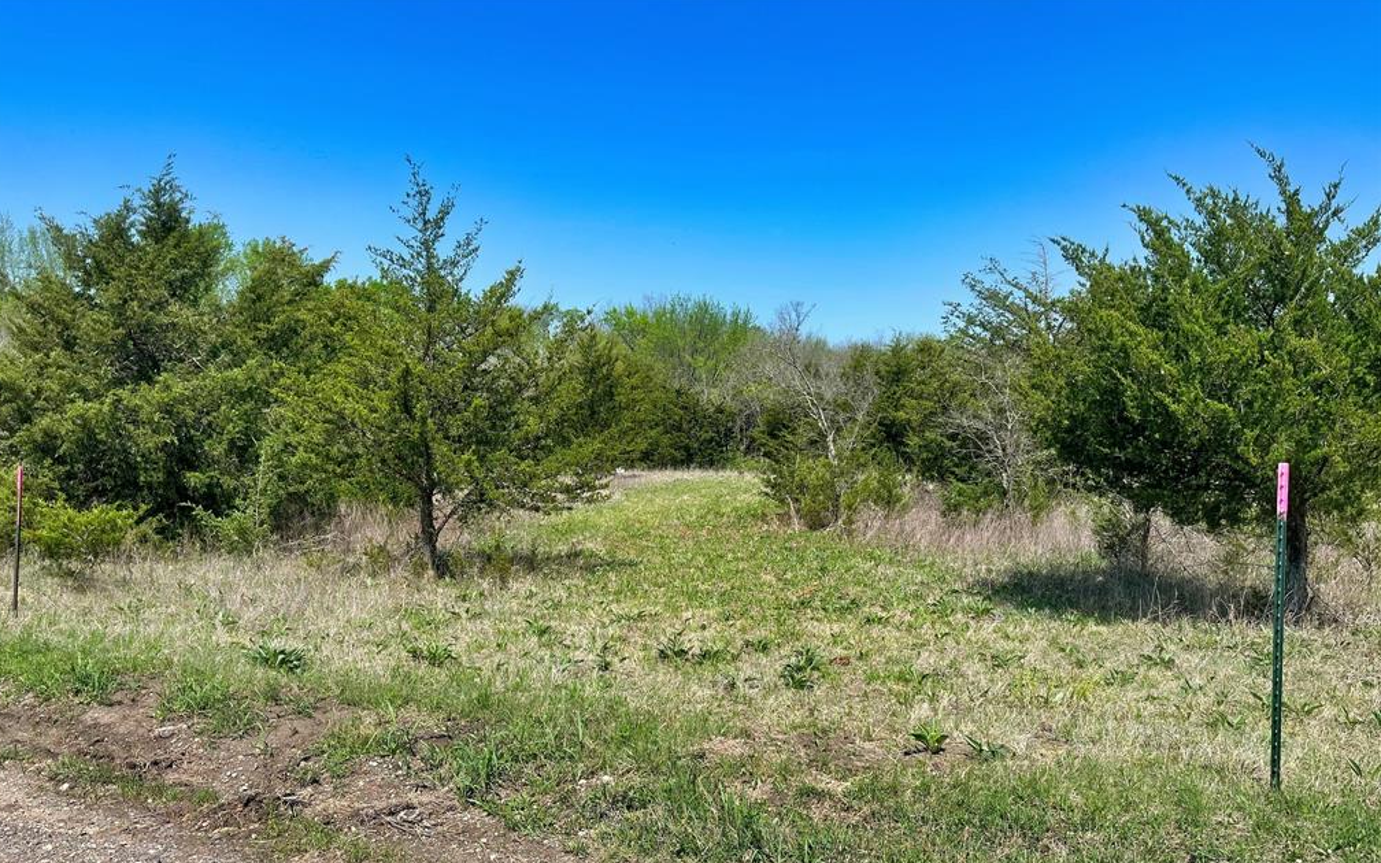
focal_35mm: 28
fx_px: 1054
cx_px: 681
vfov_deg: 44.3
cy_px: 521
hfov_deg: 66.5
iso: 50
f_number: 1.6
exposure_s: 1/3215
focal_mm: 5.1
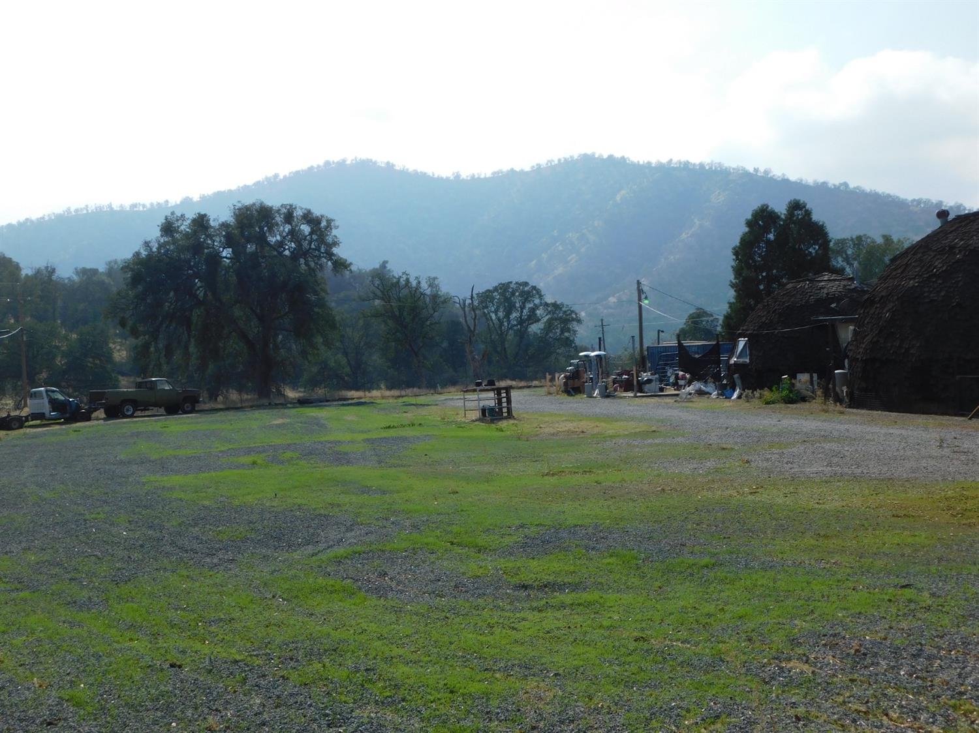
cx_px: 490
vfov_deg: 35.9
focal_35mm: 40
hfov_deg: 46.8
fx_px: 1131
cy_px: 366
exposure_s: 1/500
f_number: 7.2
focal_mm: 7.1
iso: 125
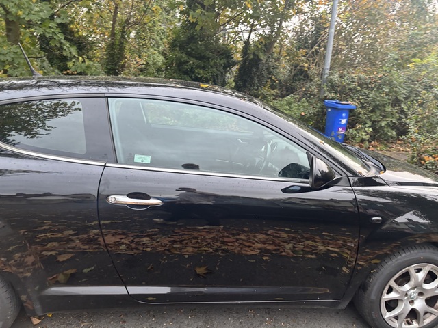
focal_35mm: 26
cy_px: 164
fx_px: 329
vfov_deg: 53.1
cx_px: 219
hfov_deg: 67.3
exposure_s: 1/60
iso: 160
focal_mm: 5.96
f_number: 1.6
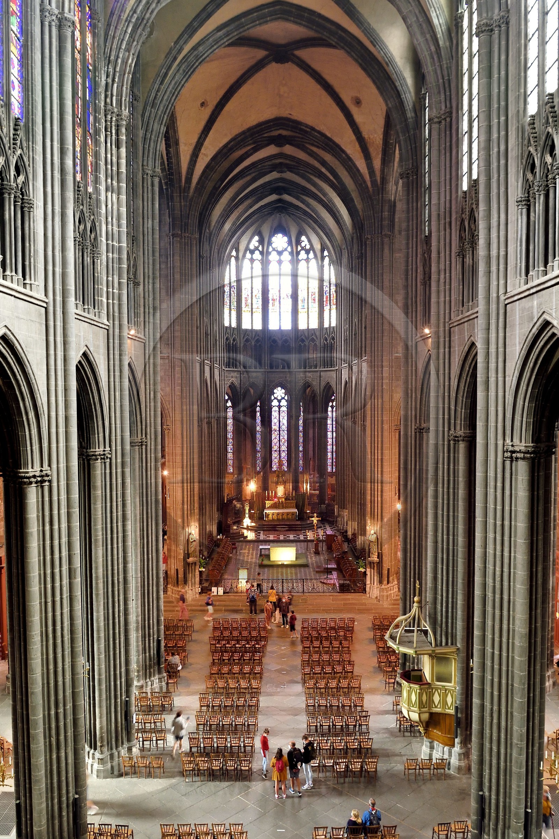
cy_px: 420
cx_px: 280
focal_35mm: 27
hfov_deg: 47.9
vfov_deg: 67.4
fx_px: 629
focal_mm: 27
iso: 1600
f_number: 6.3
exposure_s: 1/5
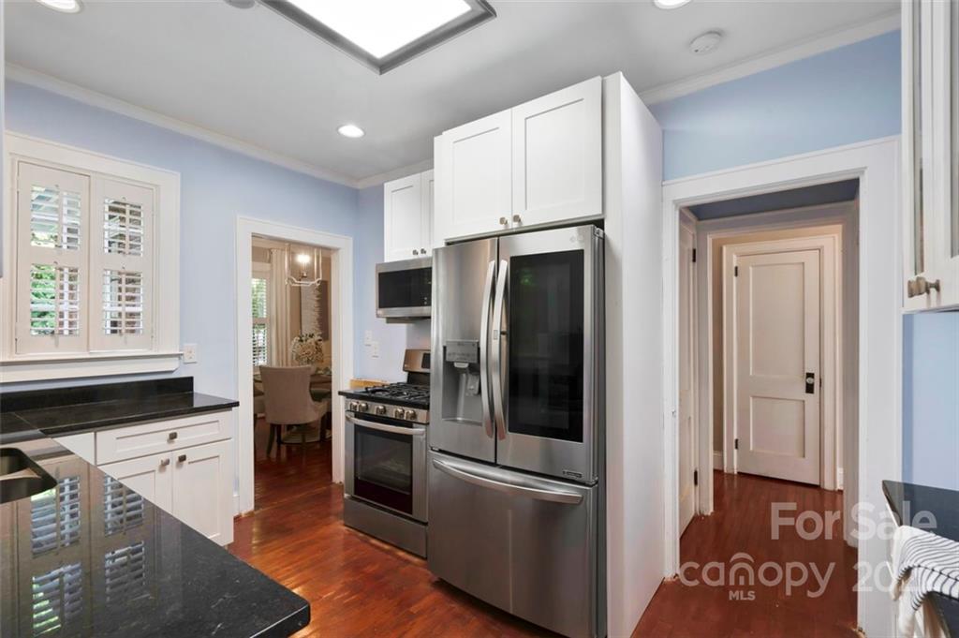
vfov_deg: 73.7
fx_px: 426
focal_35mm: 16
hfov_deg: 96.8
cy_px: 319
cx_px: 480
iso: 100
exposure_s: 1/6
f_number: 11
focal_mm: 16
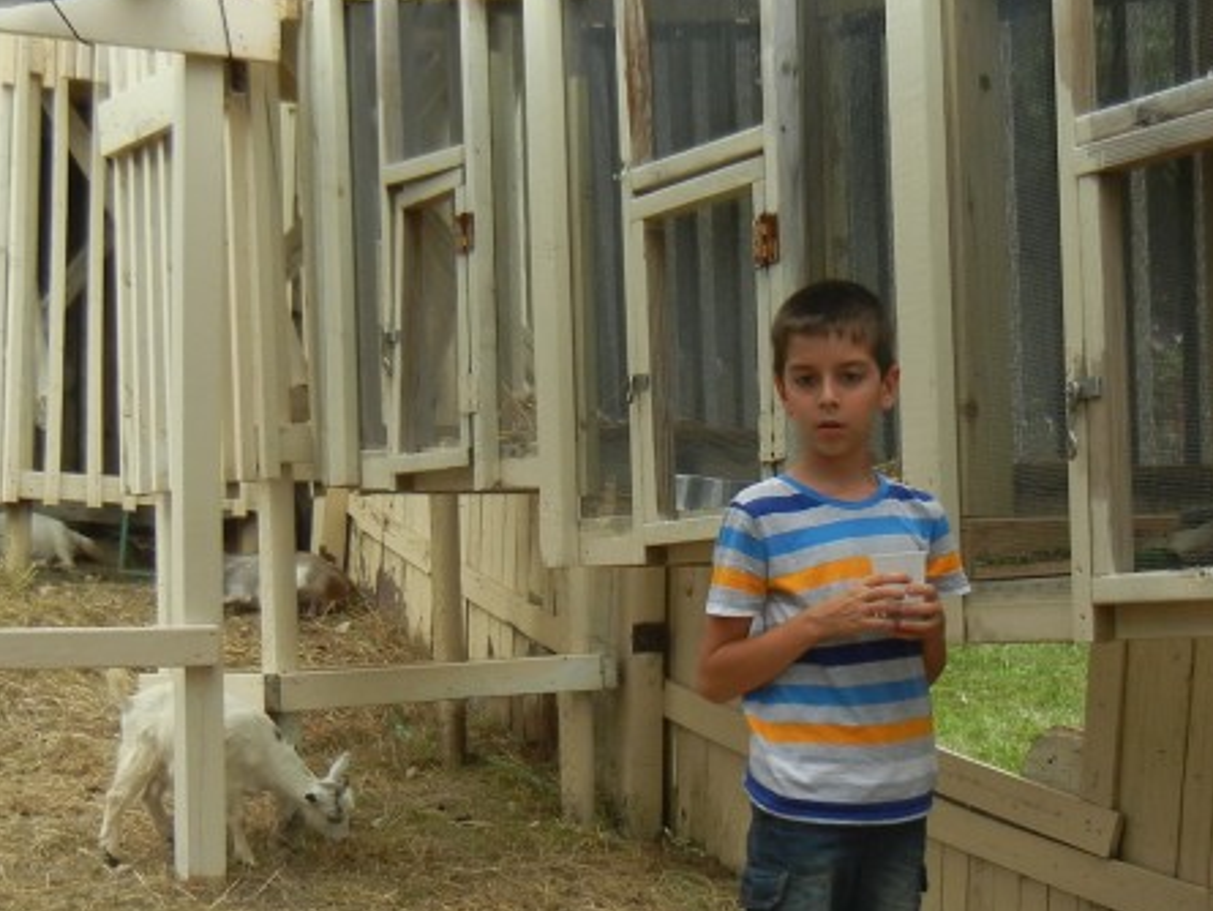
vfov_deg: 21.3
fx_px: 2419
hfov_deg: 28.0
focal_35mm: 69
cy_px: 595
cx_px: 774
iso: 160
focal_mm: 5.4
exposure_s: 1/280
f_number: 3.5
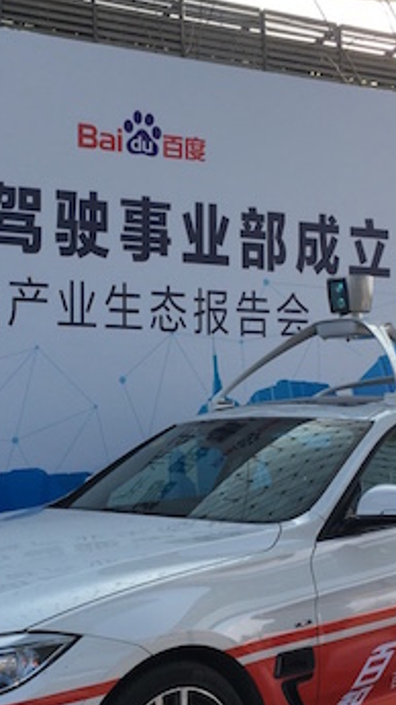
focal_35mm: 55
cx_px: 190
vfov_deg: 37.8
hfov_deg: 21.8
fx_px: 1027
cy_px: 390
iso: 25
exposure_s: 1/565
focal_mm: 4.15
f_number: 2.2
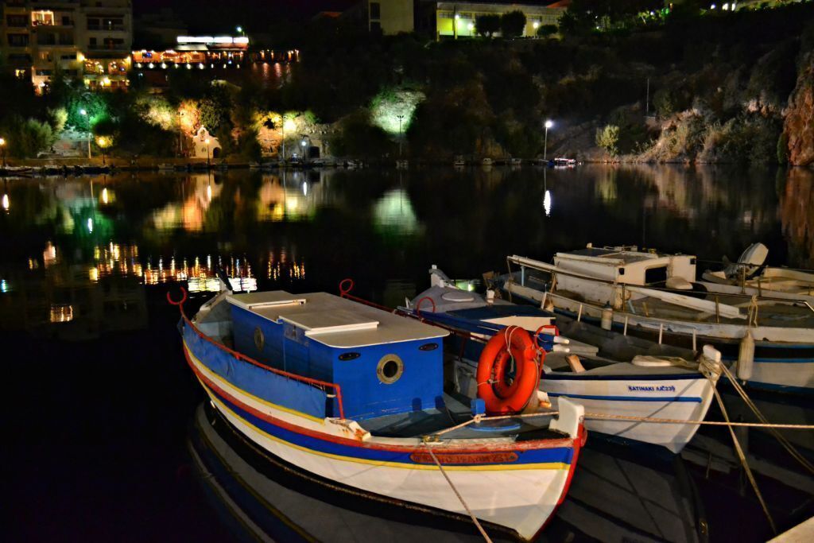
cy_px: 272
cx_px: 407
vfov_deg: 36.9
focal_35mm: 36
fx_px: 814
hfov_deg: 53.1
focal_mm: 24
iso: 3200
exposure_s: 1/10
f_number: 4
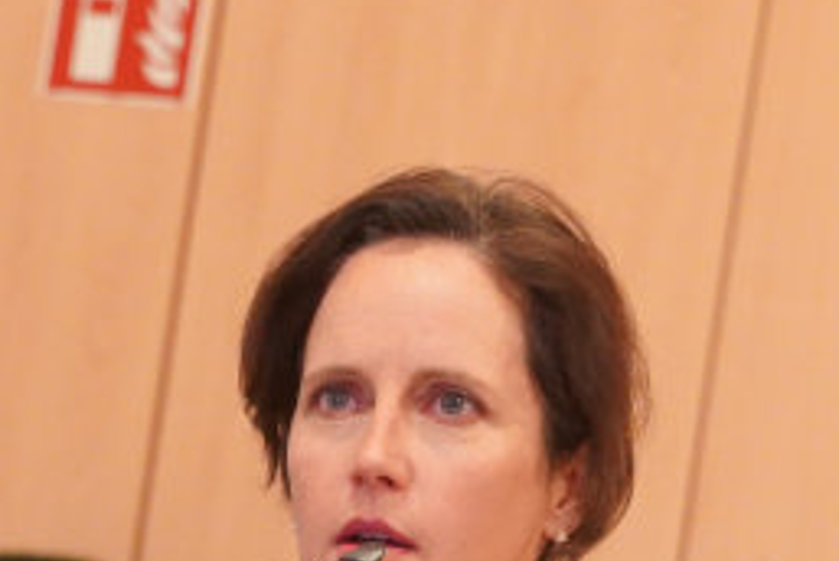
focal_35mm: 373
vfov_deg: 3.7
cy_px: 850
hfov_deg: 5.5
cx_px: 180
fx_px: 8703
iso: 4000
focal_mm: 75
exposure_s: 1/160
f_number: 4
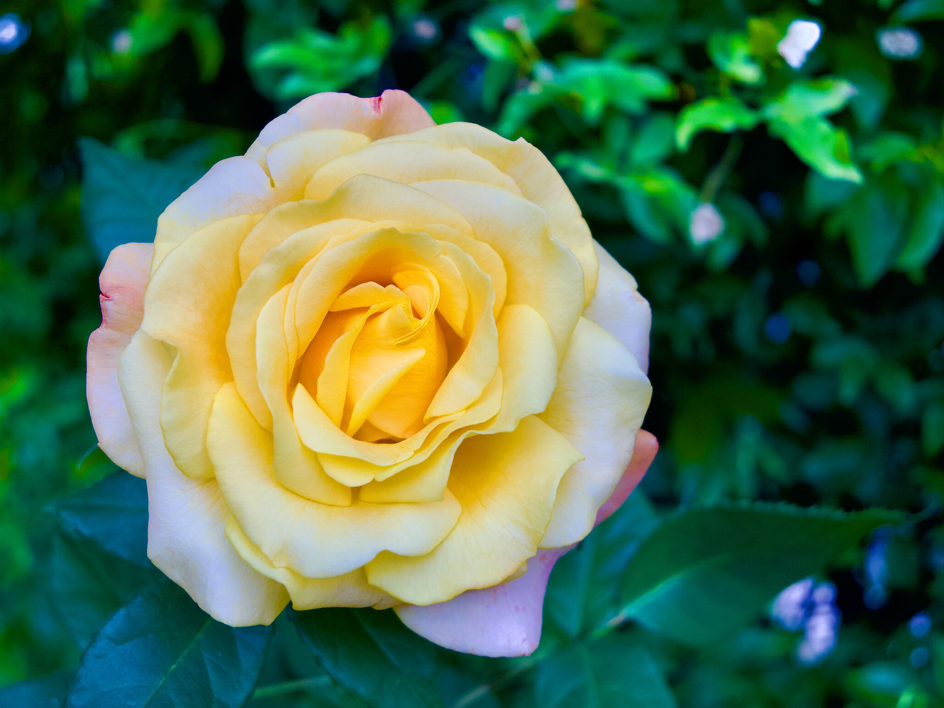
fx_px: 1527
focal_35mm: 56
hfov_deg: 34.3
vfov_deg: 26.1
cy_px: 365
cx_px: 440
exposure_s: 1/25
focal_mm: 50
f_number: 6.3
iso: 400
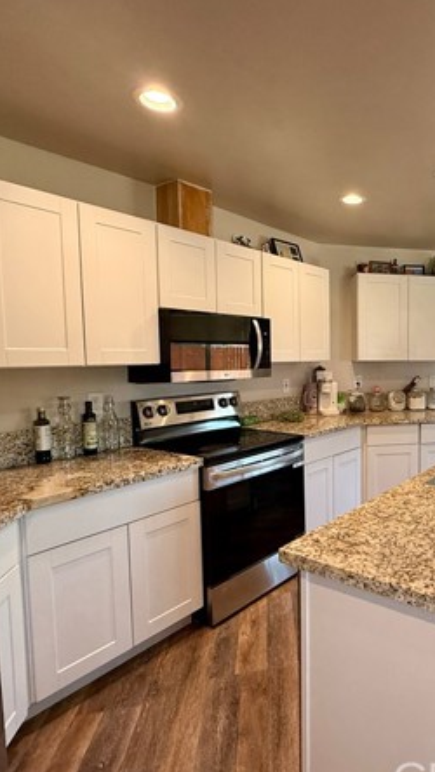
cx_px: 372
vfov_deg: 81.2
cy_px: 386
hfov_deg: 47.5
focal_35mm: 22
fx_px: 451
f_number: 2.2
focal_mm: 2.22
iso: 250
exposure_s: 1/120
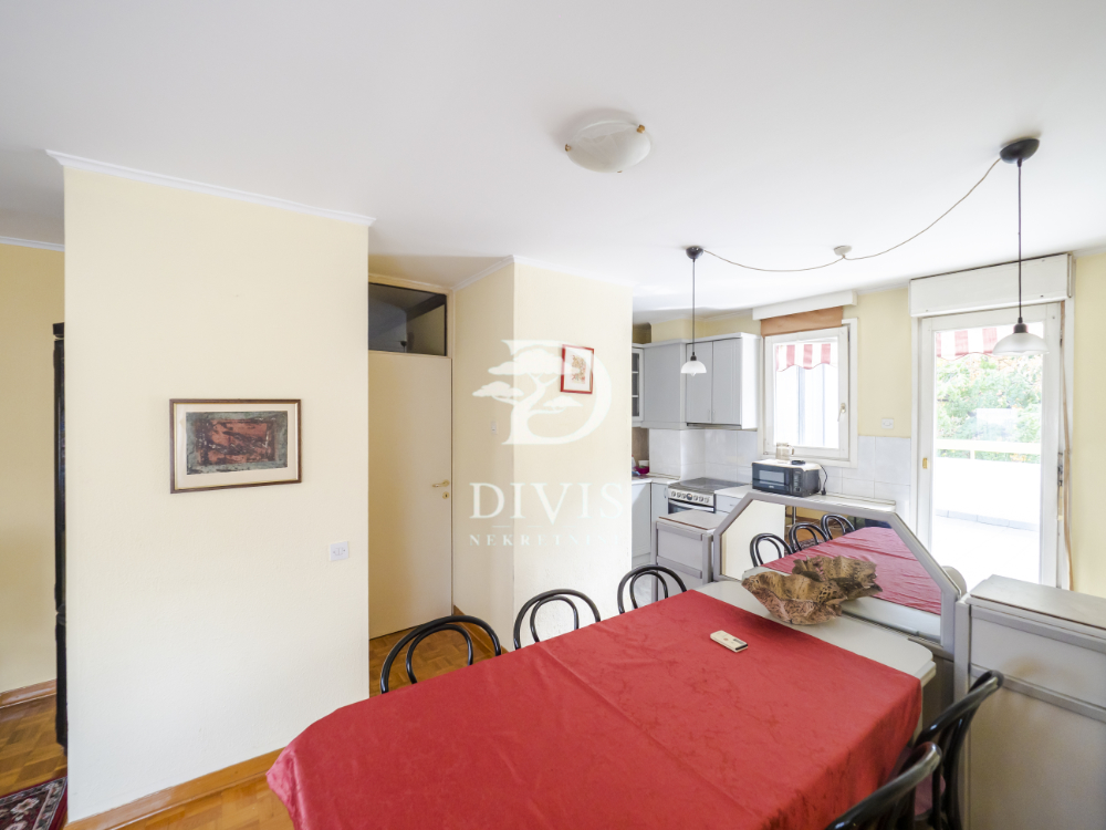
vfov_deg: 85.7
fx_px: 447
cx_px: 553
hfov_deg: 102.1
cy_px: 415
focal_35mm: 14
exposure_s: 1/80
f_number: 4
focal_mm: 7
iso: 400
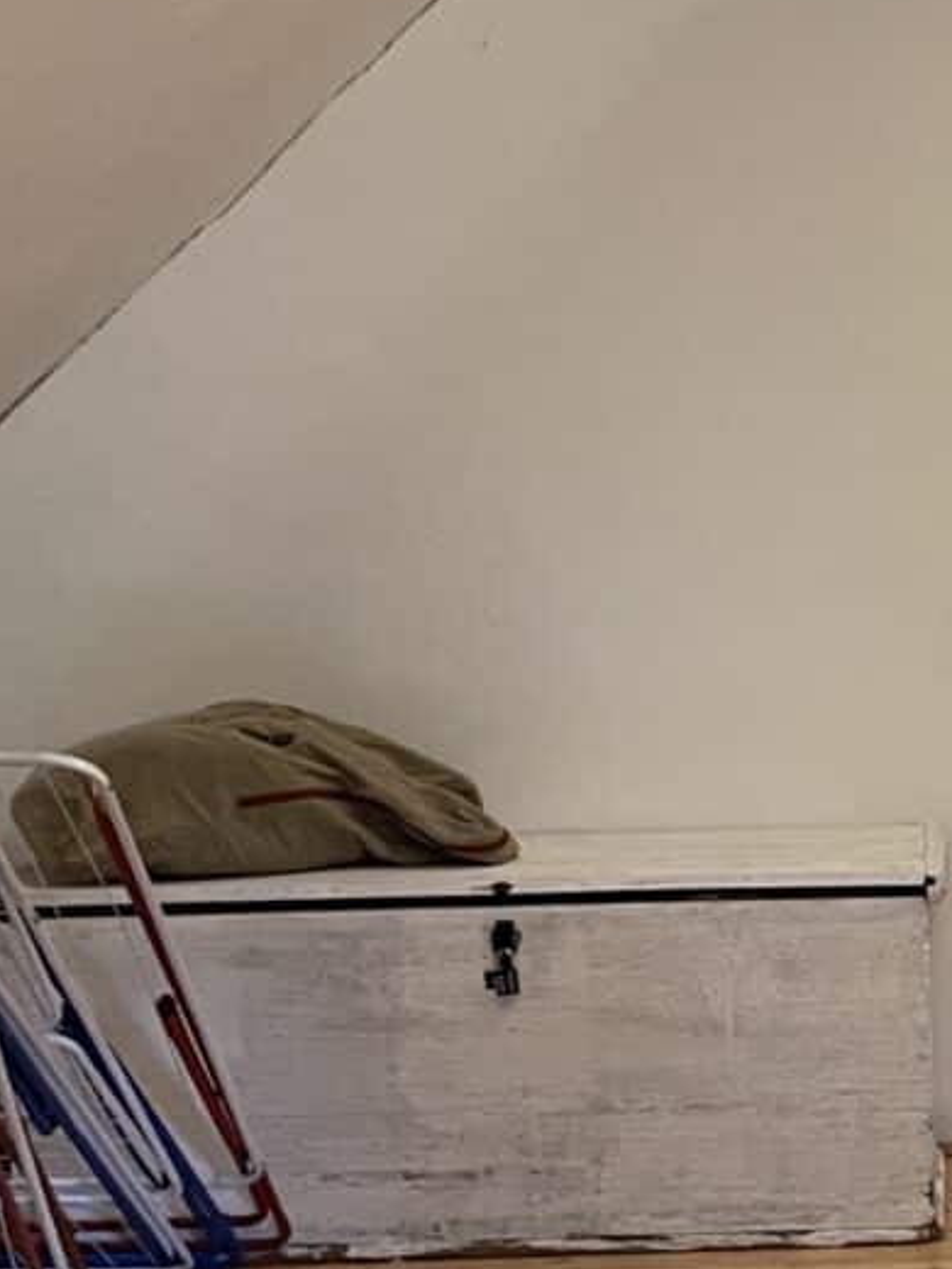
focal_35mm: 96
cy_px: 979
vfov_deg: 20.3
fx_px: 3520
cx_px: 1108
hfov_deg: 14.9
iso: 400
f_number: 1.6
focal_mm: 4.2
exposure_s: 1/50
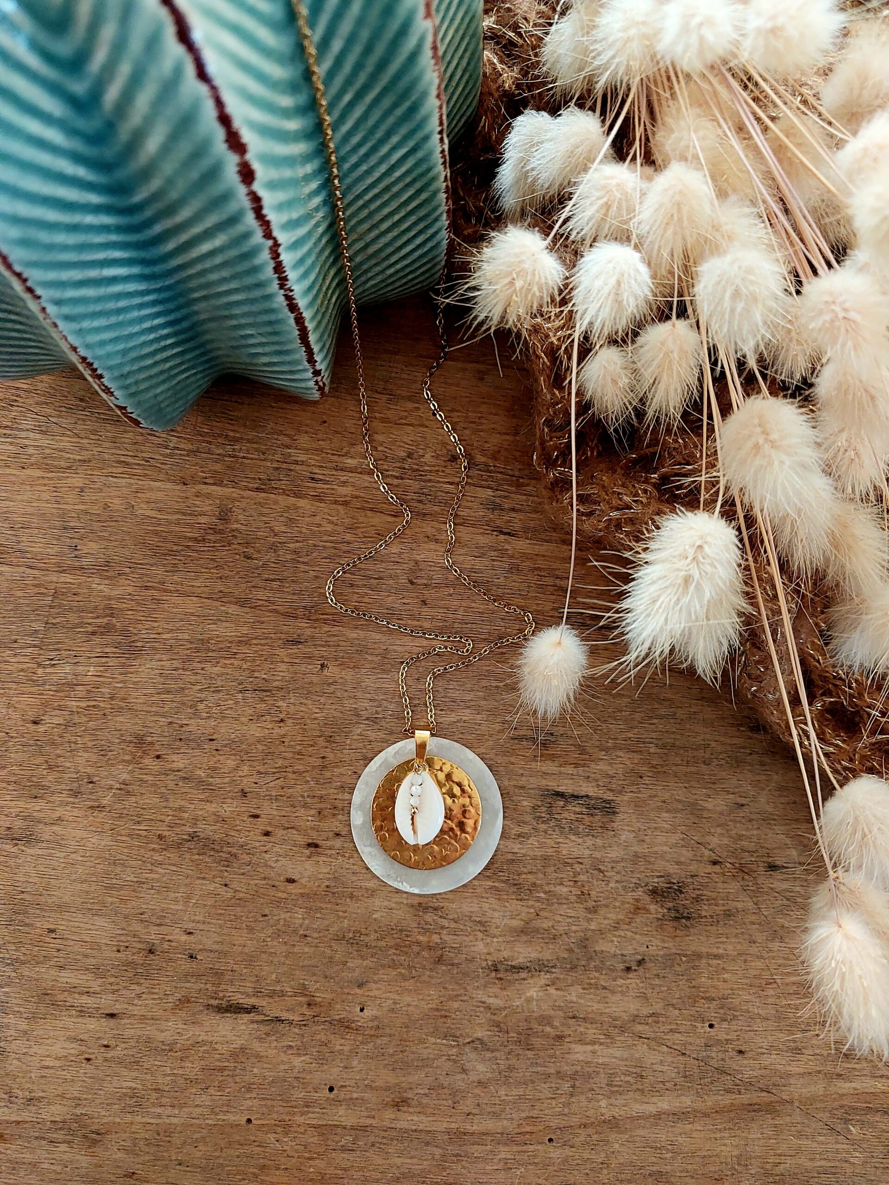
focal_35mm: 30
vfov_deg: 60.0
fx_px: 1027
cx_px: 444
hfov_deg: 46.8
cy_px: 592
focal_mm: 4.6
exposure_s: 1/40
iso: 320
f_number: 1.8
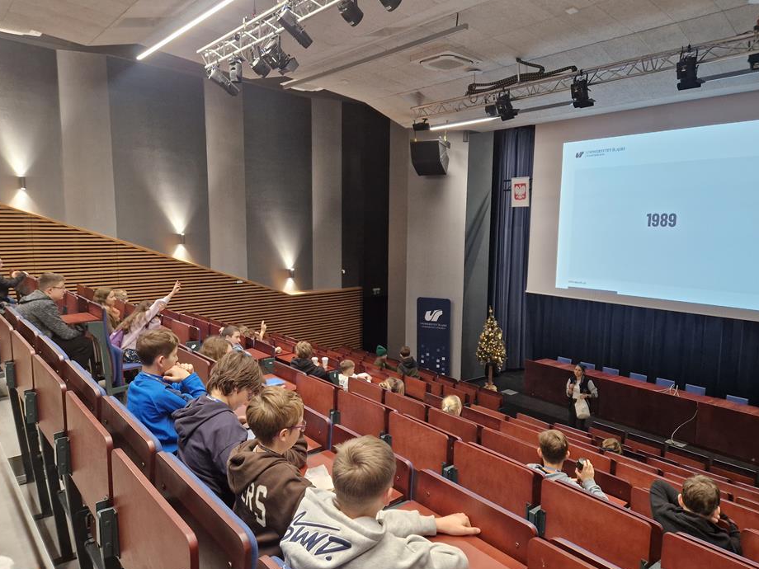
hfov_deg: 69.4
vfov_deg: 54.9
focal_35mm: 25
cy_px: 283
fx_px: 548
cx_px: 387
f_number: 1.8
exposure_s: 1/100
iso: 400
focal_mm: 5.4
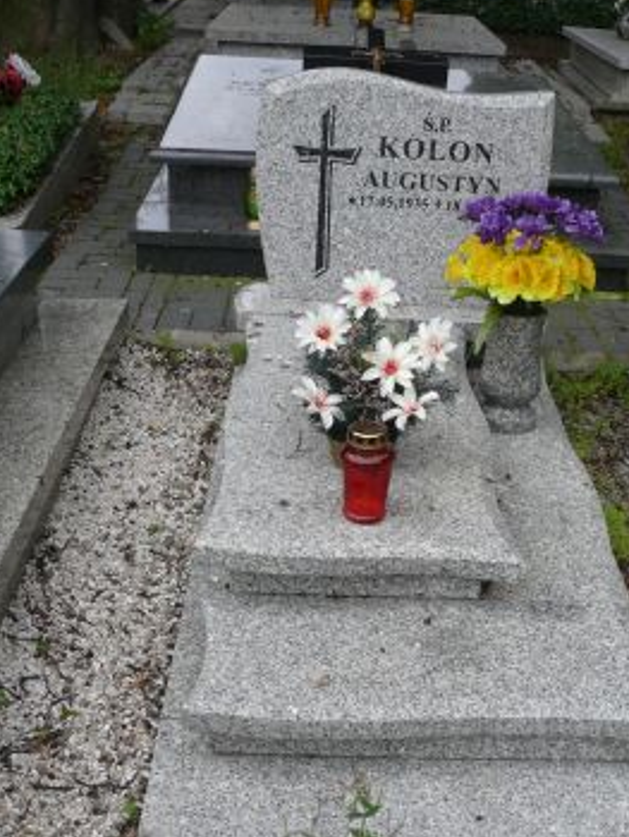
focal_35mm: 48
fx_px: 1162
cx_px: 414
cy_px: 536
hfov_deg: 30.1
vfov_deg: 39.3
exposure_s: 1/160
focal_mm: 7.4
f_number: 4
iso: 100
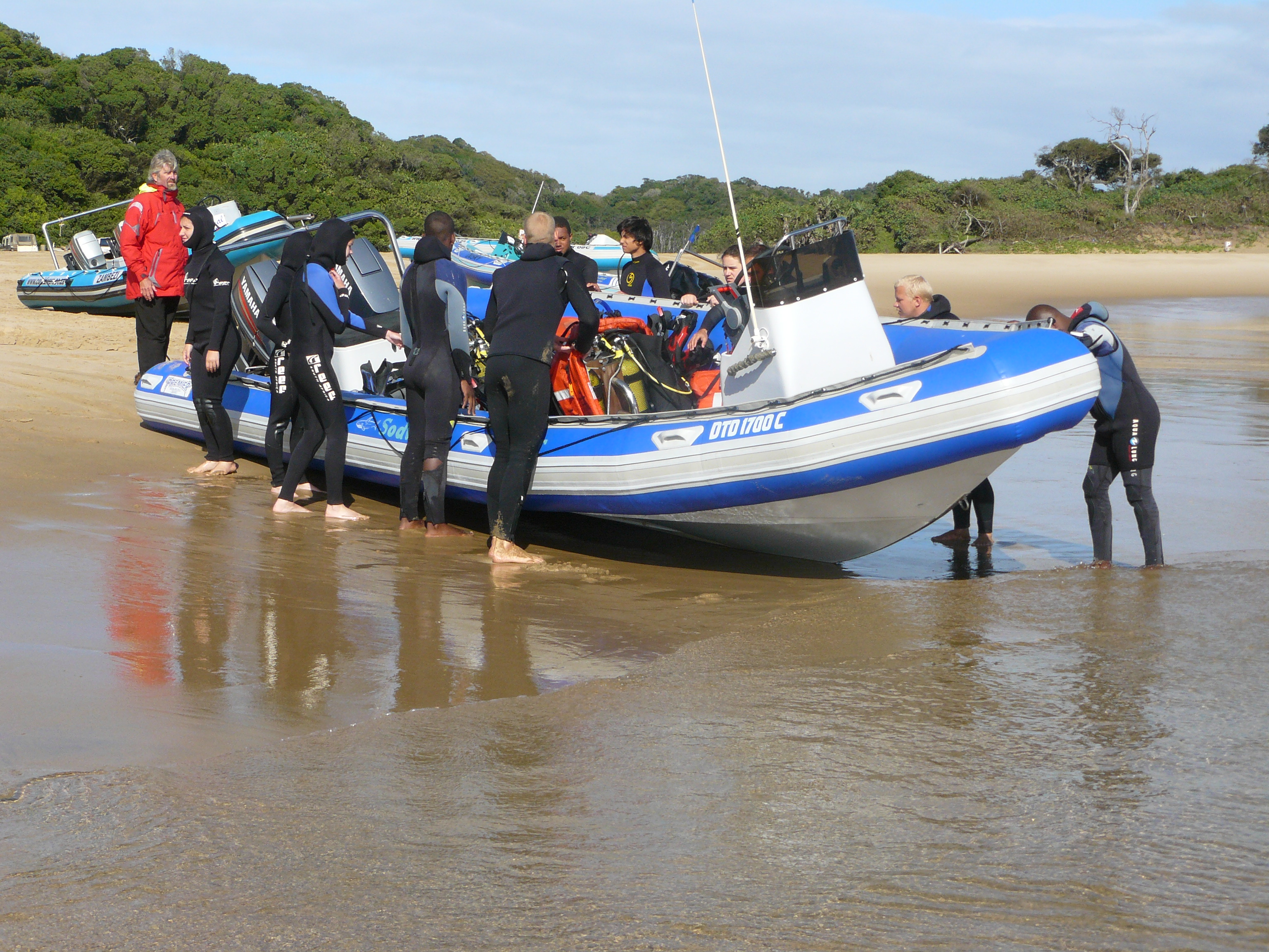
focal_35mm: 66
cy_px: 476
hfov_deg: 29.4
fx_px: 2420
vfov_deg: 22.3
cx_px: 634
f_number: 5.6
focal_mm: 11
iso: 100
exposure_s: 1/500
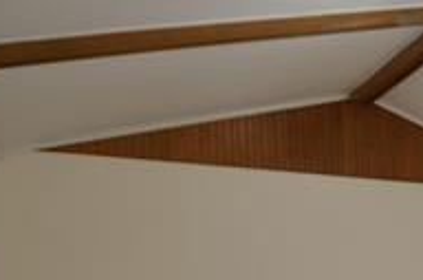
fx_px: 586
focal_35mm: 50
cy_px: 288
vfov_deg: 25.4
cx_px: 604
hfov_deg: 28.7
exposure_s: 1/60
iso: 400
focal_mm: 10
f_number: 4
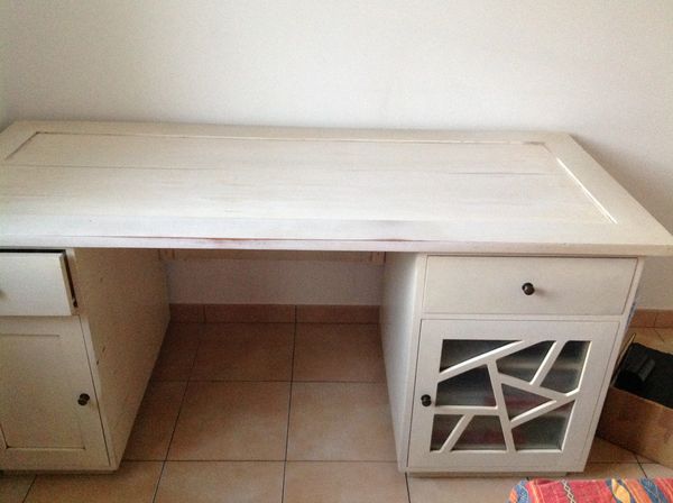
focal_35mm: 35
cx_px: 336
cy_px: 252
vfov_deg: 40.6
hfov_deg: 52.7
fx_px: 679
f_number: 2.4
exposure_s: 1/15
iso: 400
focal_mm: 4.28
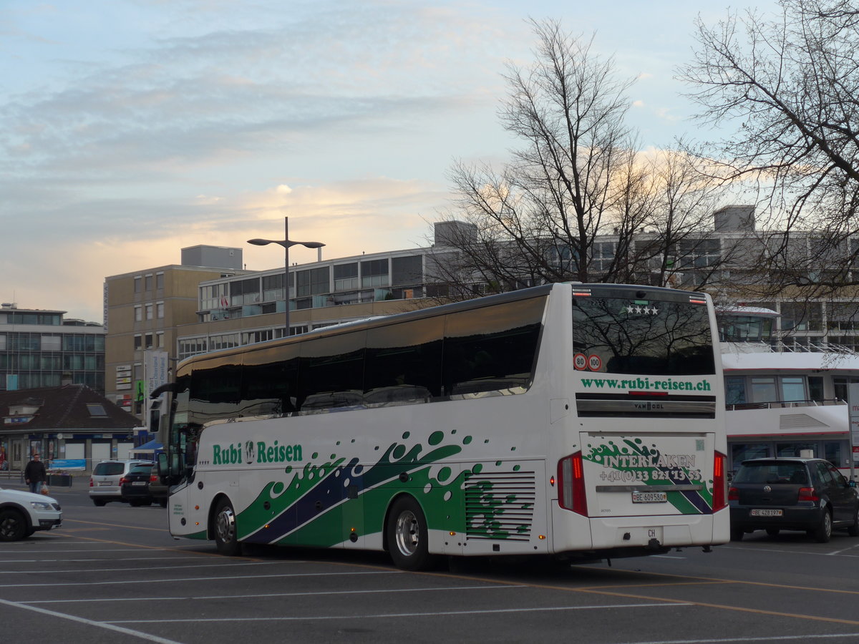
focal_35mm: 62
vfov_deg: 23.7
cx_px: 430
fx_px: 1539
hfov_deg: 31.2
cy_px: 322
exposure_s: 1/80
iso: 100
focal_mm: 12.7
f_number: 3.7
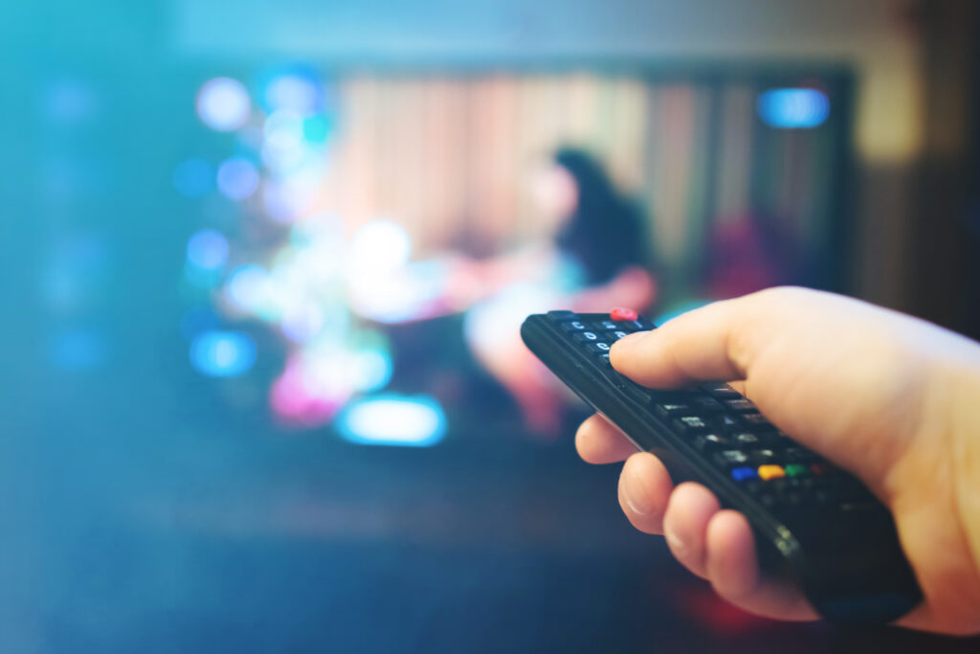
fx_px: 1429
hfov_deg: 37.8
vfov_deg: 25.8
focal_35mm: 52
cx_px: 490
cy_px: 327
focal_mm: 35
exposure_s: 1/45
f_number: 2.4
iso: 1000
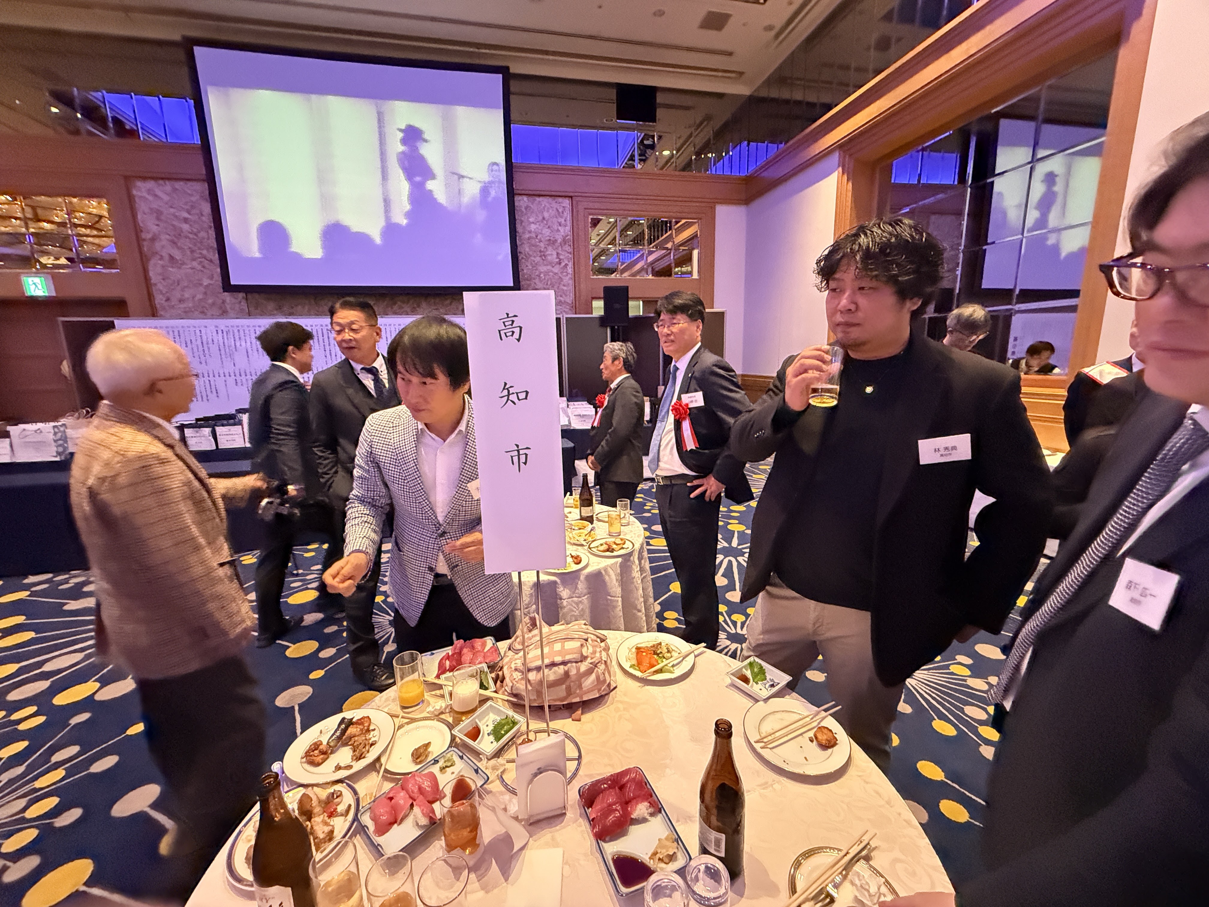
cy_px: 454
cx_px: 604
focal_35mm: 14
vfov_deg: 85.7
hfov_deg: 102.1
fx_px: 489
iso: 1250
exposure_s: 1/60
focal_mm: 2.22
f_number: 2.2
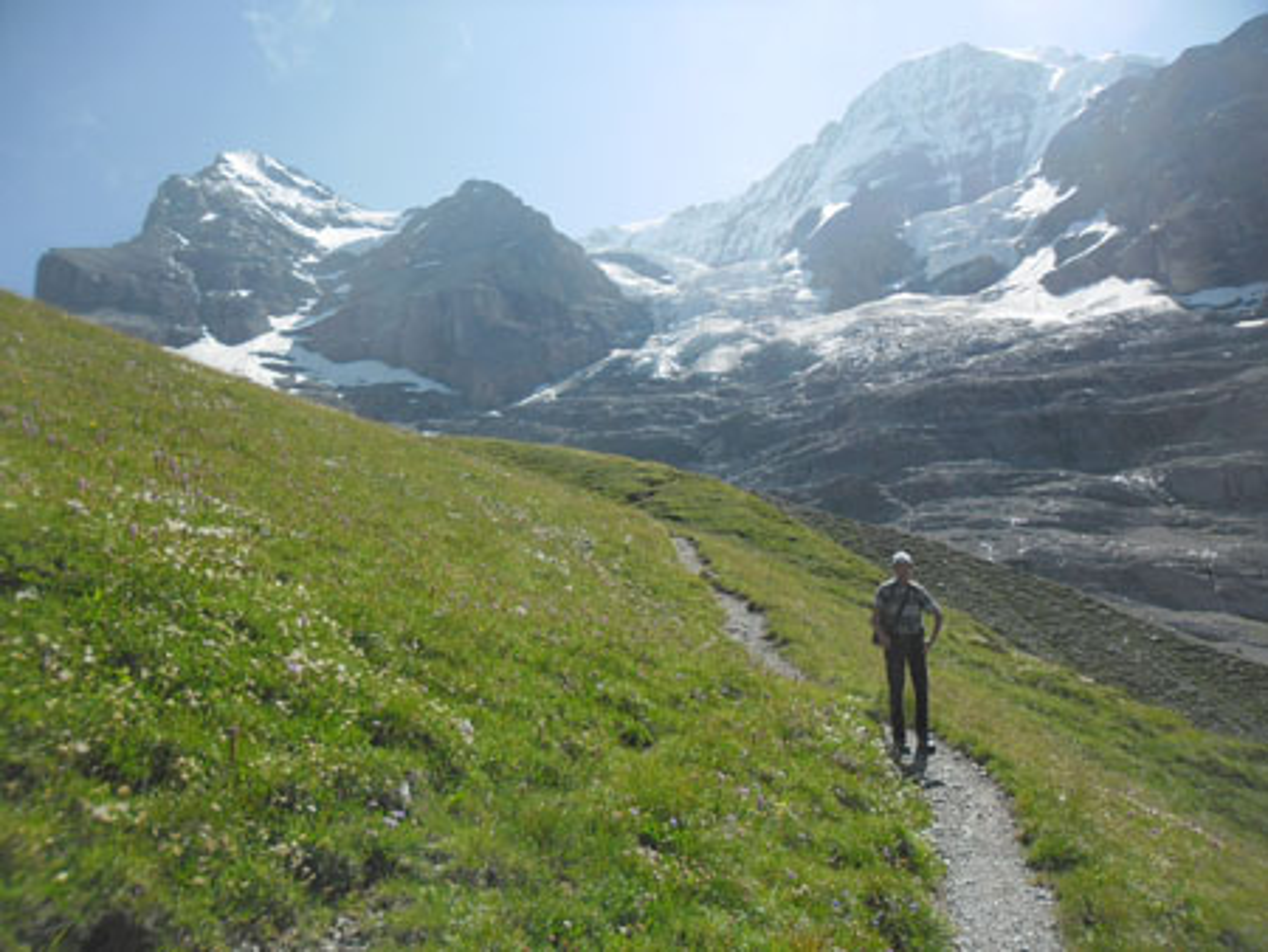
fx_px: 990
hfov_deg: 65.3
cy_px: 476
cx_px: 634
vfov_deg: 51.4
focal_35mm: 27
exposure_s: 1/789
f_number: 3.5
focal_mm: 4.9
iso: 80
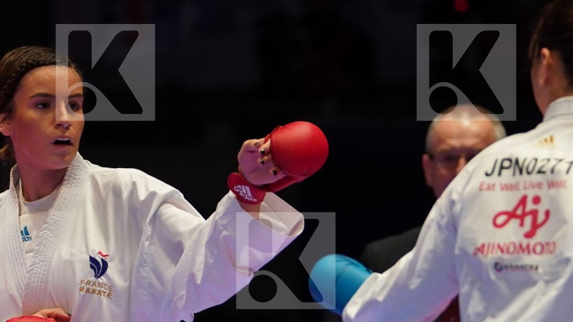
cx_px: 105
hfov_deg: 5.3
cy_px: 261
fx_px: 6229
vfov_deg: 3.0
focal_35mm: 410
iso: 1600
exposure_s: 1/1000
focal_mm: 156
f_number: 2.8
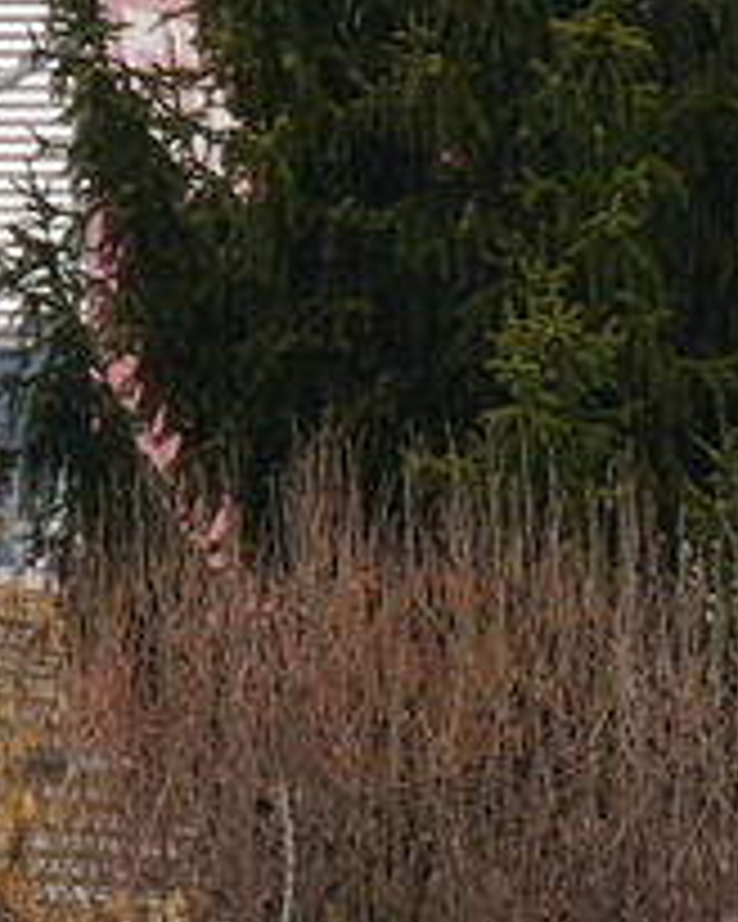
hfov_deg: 3.5
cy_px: 778
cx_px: 2218
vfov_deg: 4.5
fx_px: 11685
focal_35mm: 428
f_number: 5
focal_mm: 45
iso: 160
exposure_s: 1/250
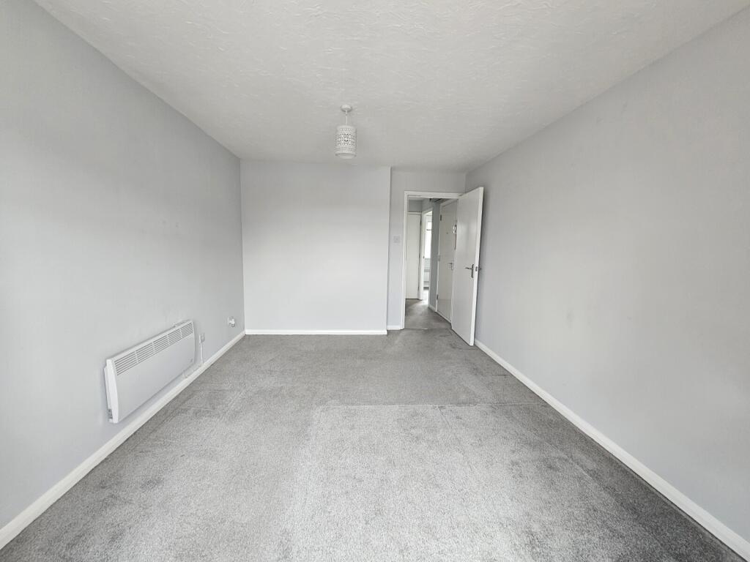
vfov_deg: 89.9
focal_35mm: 13
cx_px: 375
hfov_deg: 106.2
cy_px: 281
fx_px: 282
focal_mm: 2.2
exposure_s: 1/60
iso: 125
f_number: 2.2
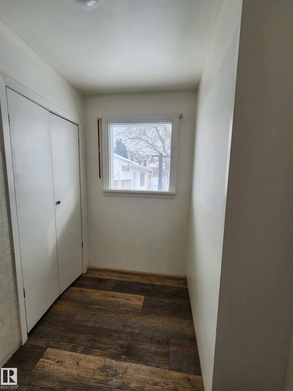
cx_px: 146
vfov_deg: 106.2
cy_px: 196
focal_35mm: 13
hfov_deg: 89.9
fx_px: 147
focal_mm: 2.2
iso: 50
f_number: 2.2
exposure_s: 1/194
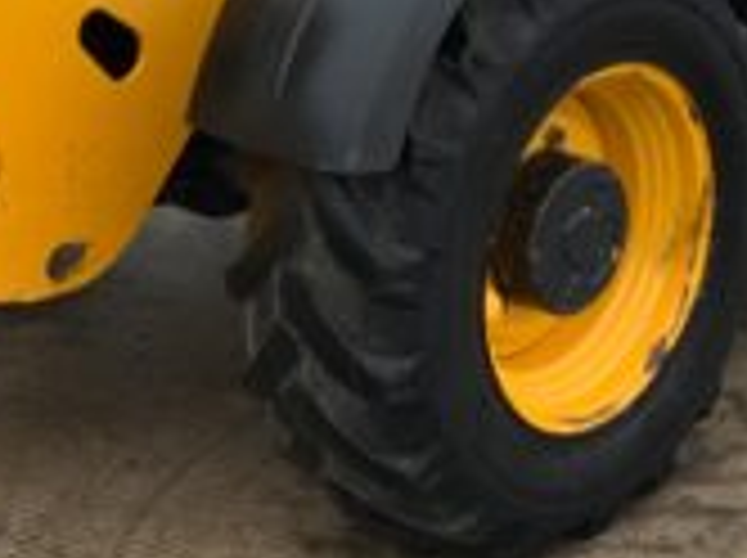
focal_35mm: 112
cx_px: 513
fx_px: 2413
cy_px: -153
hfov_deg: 17.5
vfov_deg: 12.8
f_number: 1.8
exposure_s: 1/122
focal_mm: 3
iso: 64
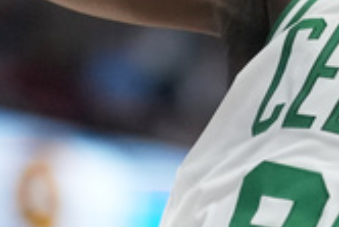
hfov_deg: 2.6
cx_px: 265
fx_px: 7389
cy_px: -46
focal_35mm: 784
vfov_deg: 1.8
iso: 1600
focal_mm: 85
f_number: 1.4
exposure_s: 1/3200
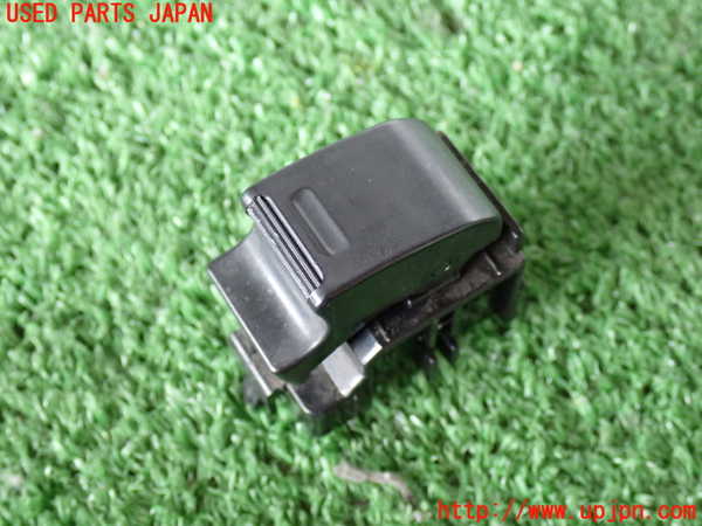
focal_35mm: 54
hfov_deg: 35.5
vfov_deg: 27.0
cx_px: 351
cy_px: 263
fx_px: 1095
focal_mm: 9.65
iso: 800
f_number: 3.3
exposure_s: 1/30
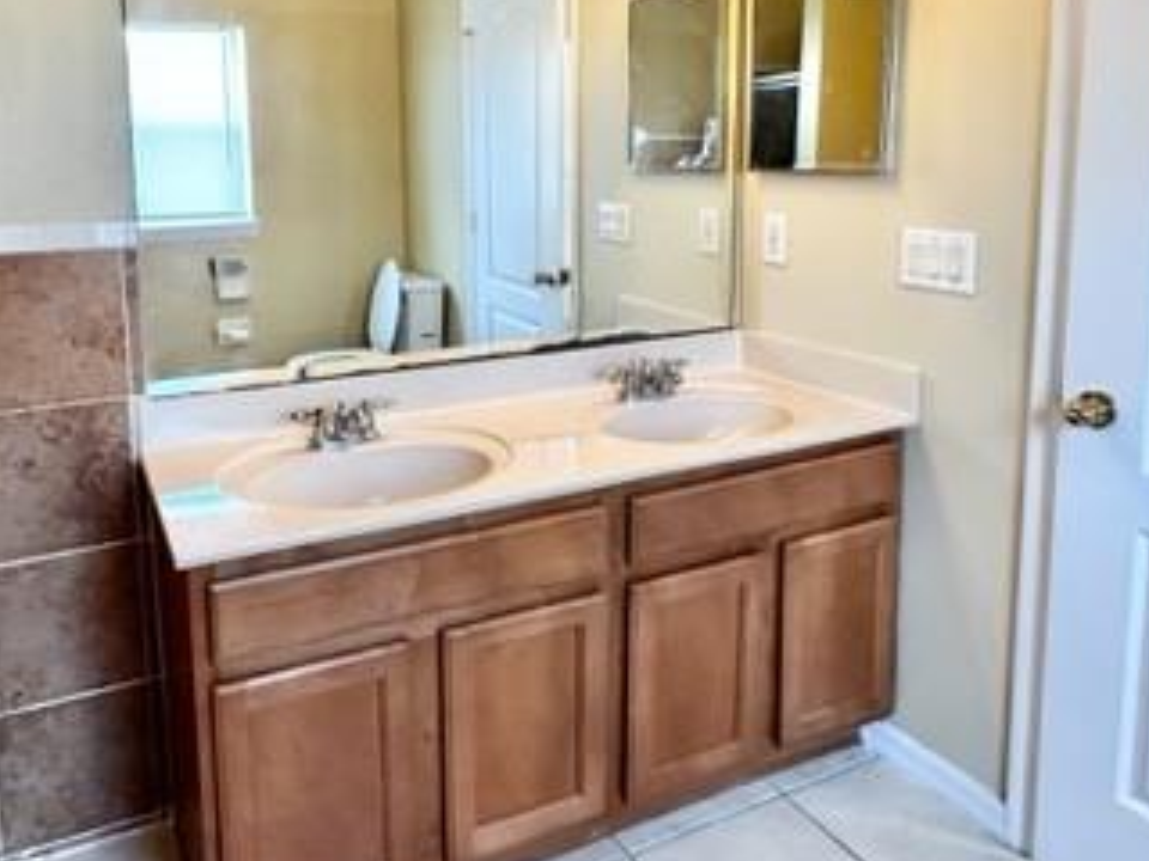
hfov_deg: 62.8
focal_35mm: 28
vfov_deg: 48.6
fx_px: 929
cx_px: 449
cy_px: 265
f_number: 2.2
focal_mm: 2.22
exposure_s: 1/120
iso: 320
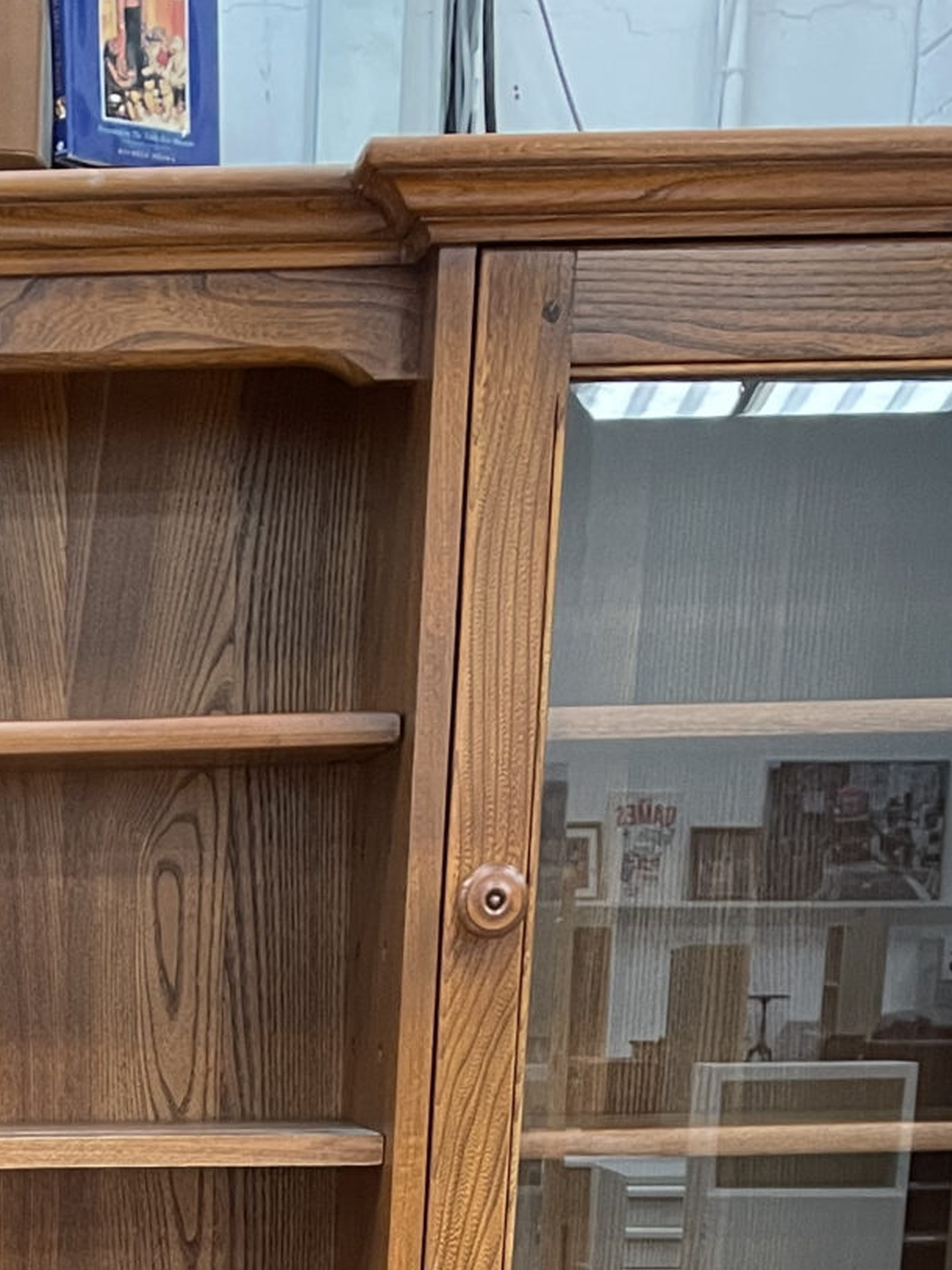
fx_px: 3007
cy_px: 1974
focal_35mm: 82
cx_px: -159
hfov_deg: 17.3
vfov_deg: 20.1
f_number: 1.6
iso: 200
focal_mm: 4.2
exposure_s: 1/60
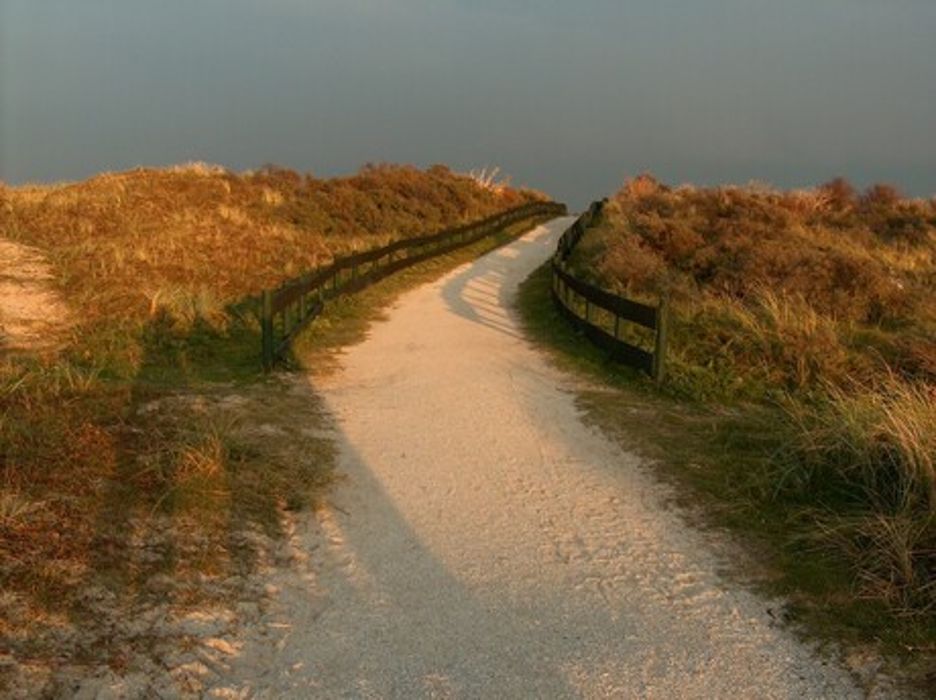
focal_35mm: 37
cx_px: 468
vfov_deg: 38.6
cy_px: 350
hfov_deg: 50.2
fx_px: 999
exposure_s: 1/110
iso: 100
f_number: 4
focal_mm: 7.6
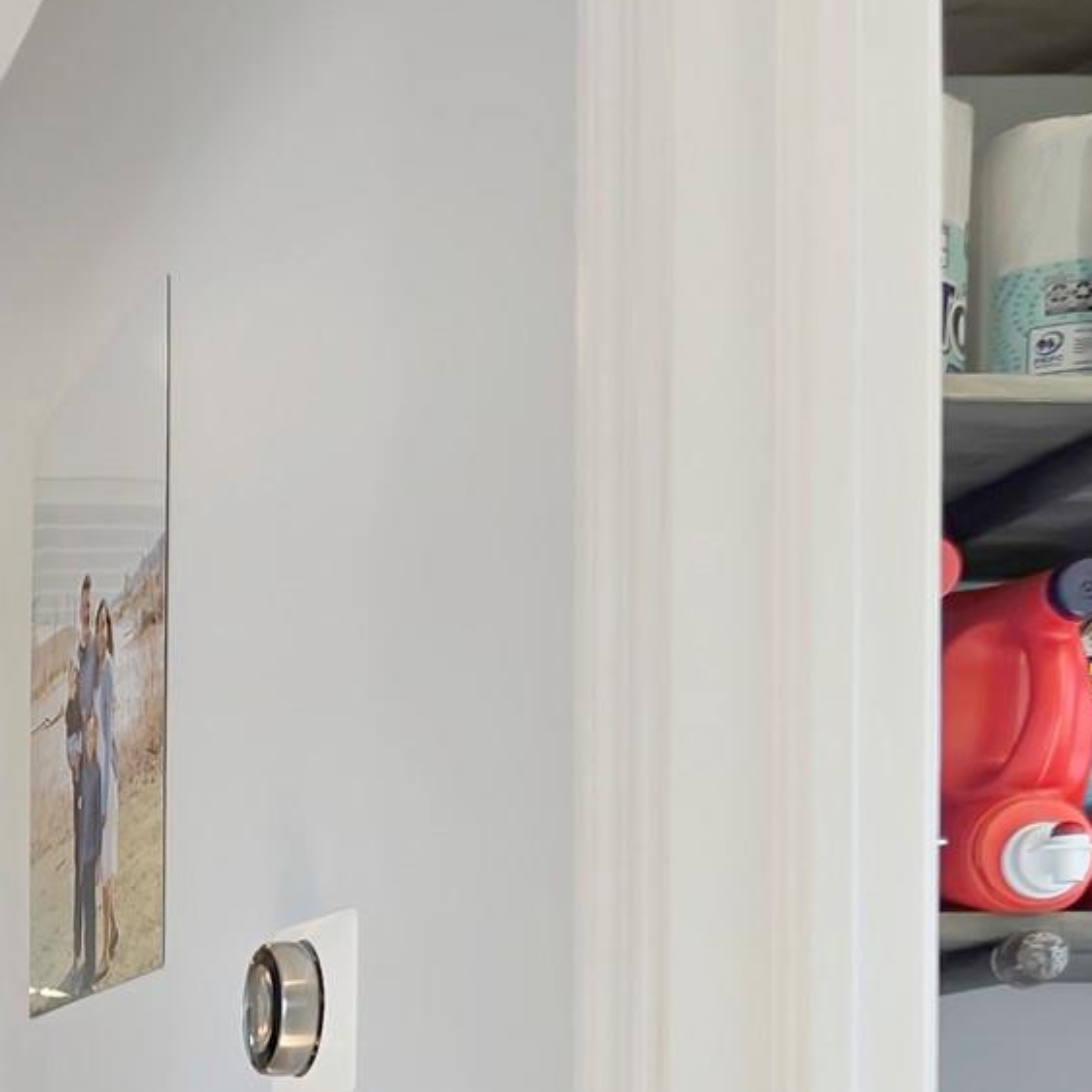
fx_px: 2641
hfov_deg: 19.7
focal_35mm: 74
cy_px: 1461
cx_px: -625
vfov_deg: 21.0
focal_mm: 6.3
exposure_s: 1/120
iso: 64
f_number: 1.7
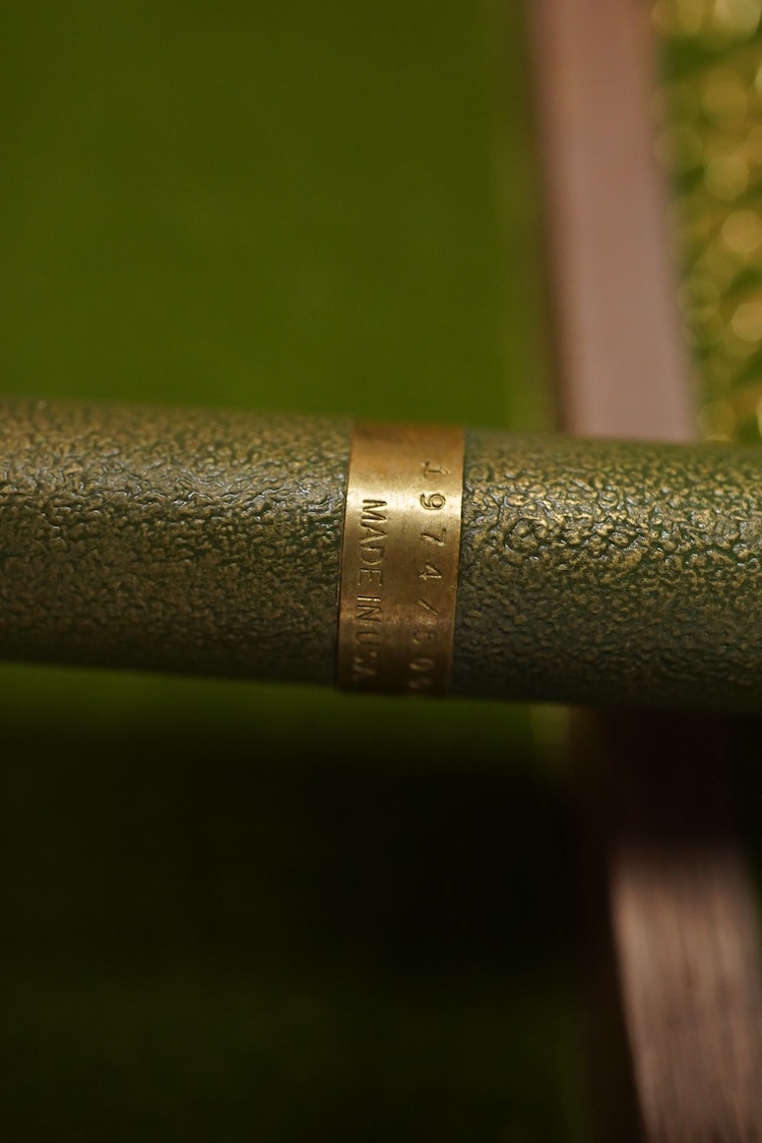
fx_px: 1429
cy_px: 572
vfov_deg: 43.6
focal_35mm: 45
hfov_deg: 29.9
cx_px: 381
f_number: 9
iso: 2500
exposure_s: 1/160
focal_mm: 30
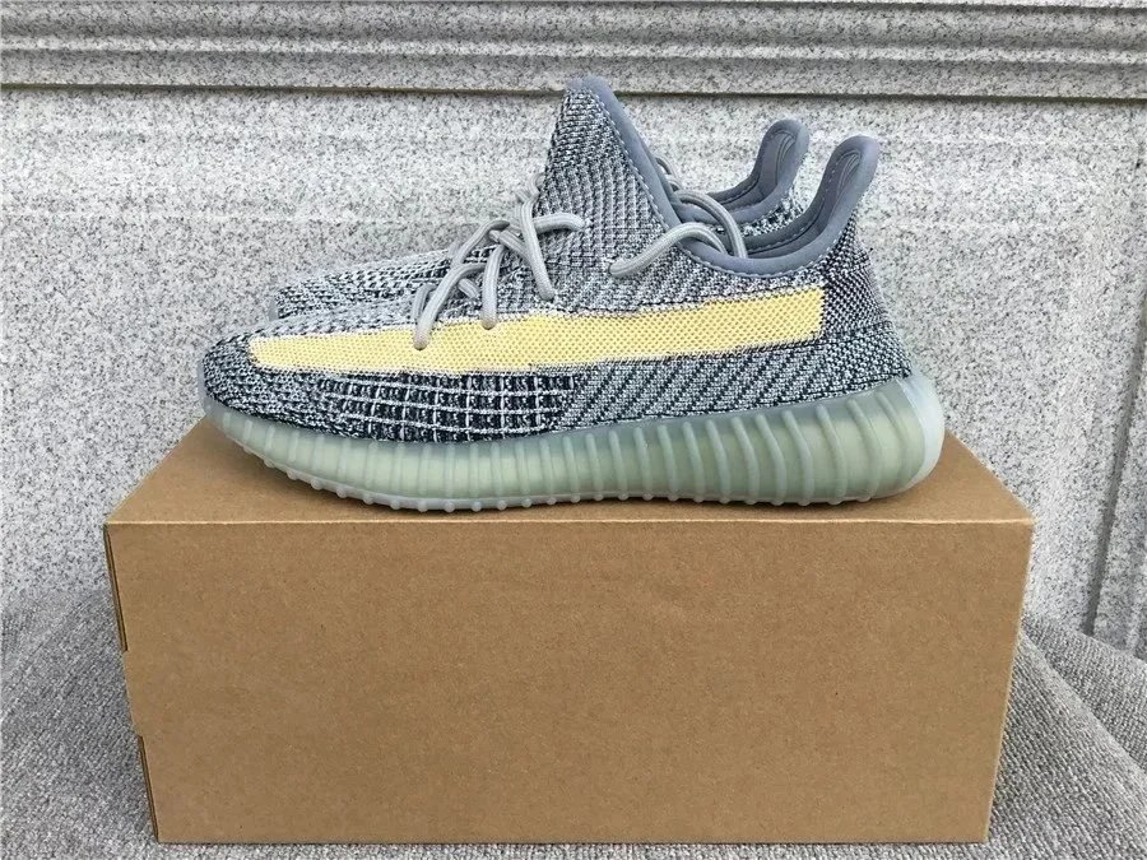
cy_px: 430
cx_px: 574
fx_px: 1027
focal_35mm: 31
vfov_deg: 45.4
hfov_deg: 58.4
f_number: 2.4
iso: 25
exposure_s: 1/384
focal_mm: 3.3
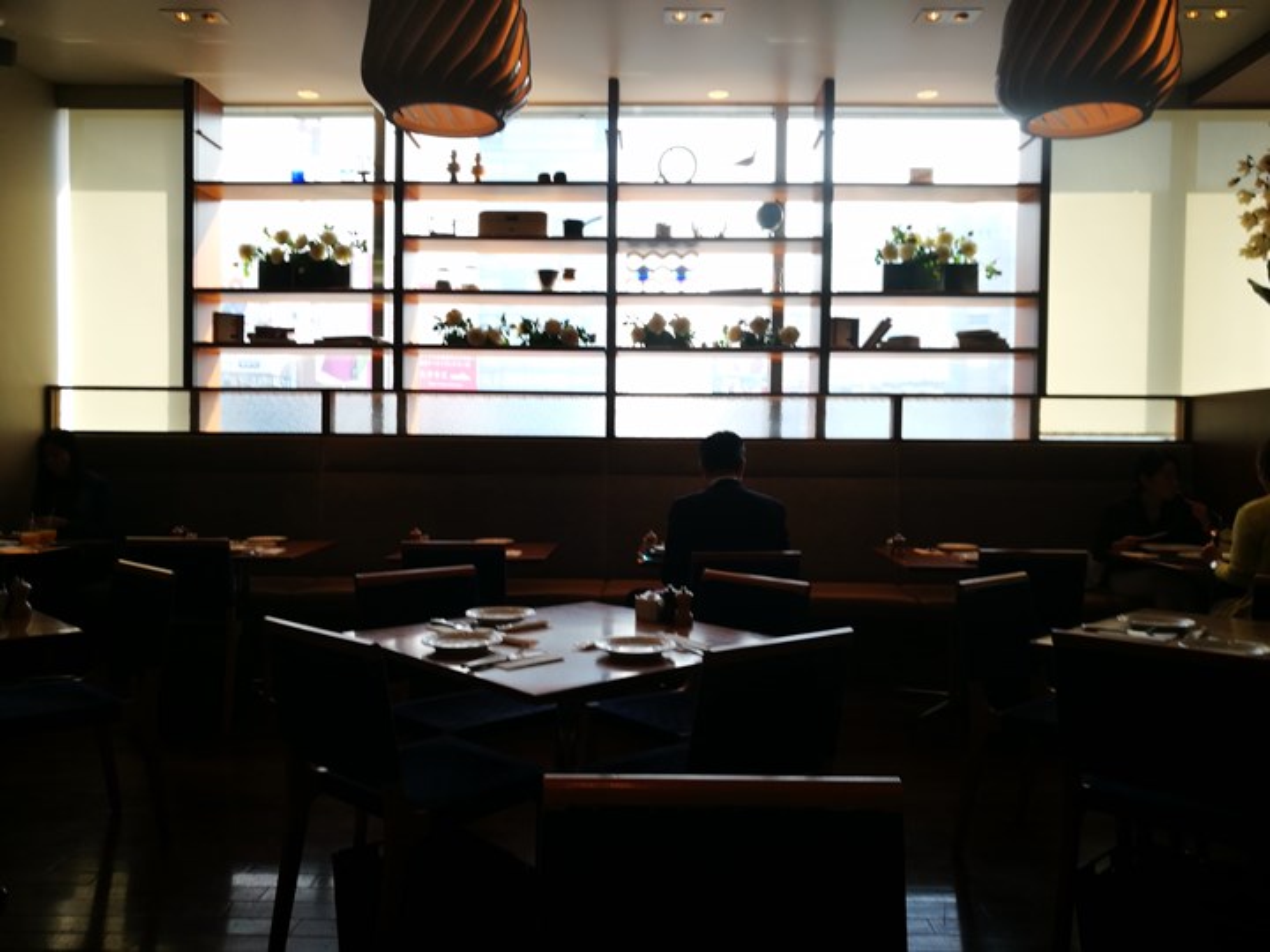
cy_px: 476
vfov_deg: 51.4
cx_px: 635
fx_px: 991
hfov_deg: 65.3
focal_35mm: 27
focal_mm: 4.5
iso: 50
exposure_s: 1/112
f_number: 2.2
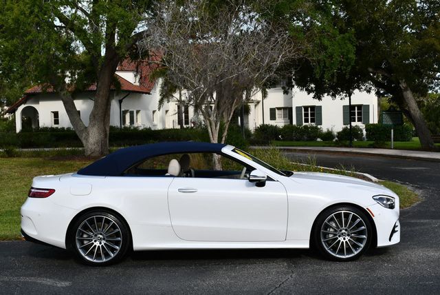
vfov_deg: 26.0
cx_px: 220
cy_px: 148
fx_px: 636
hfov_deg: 38.2
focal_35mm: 52
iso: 125
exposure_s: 1/250
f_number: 8
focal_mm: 26
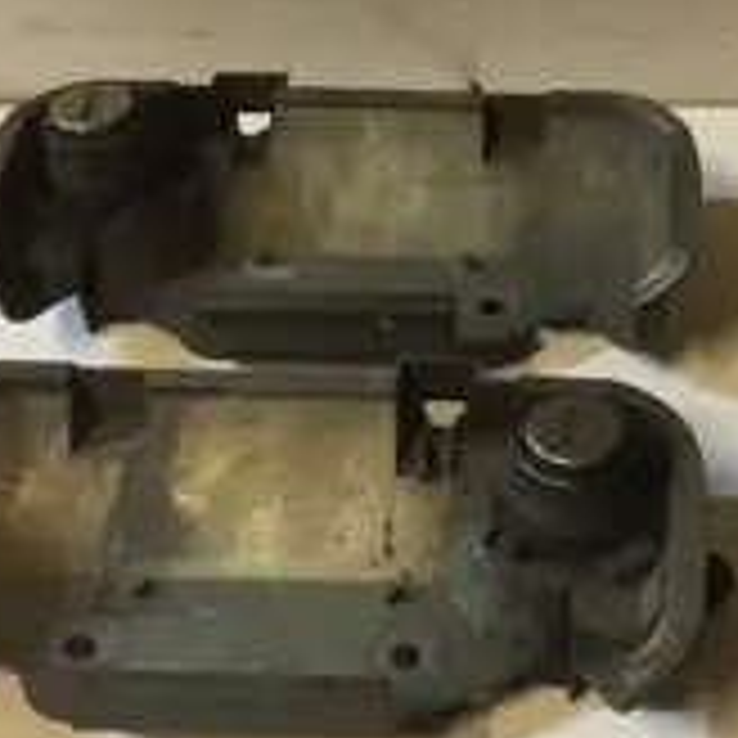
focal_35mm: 75
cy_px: 297
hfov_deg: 22.6
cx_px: 648
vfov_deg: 23.0
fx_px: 1809
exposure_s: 1/33
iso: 320
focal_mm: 4.15
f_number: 2.2
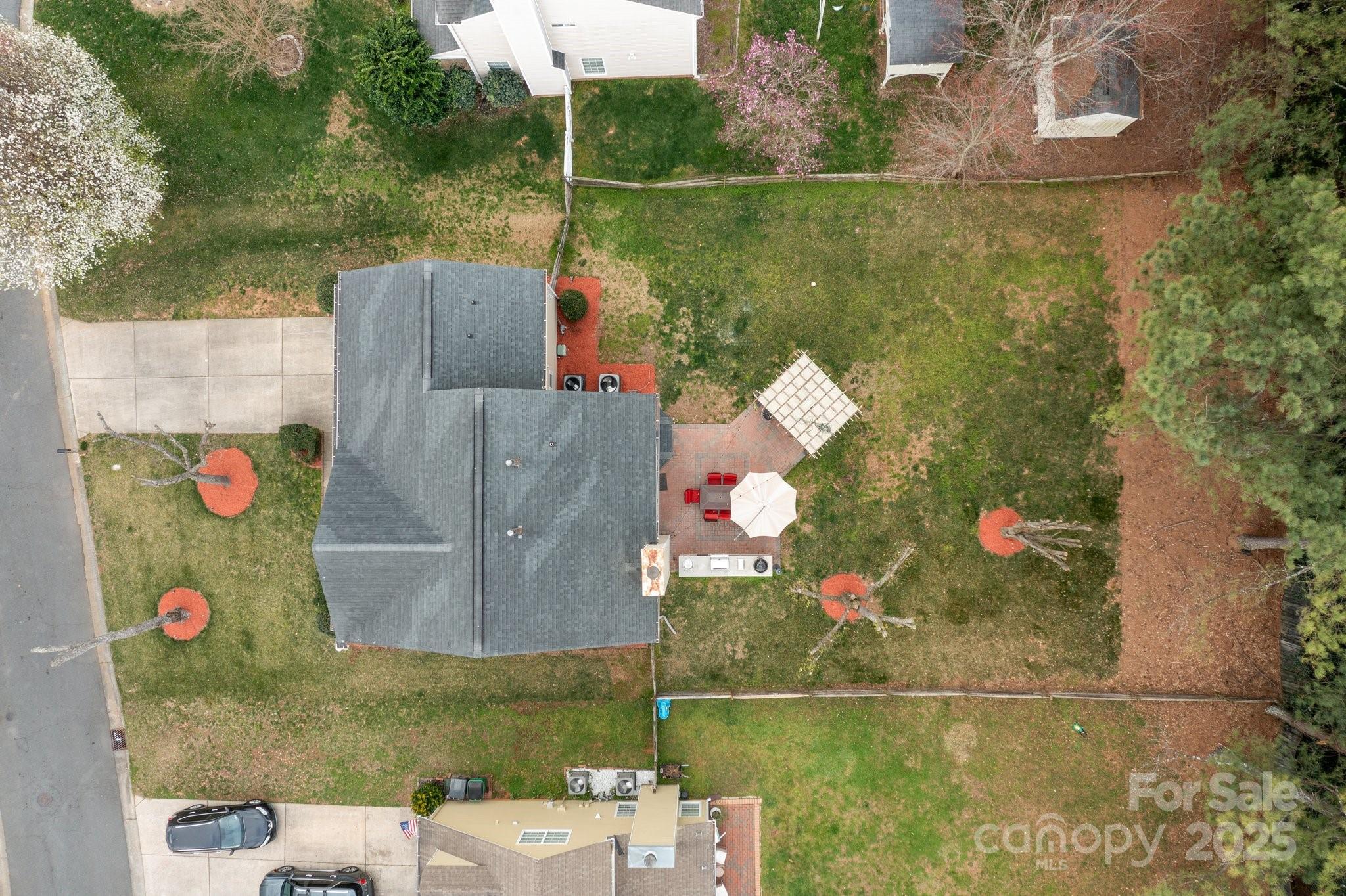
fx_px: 1046
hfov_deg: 65.5
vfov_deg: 46.4
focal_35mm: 28
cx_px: 673
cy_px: 448
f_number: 4.5
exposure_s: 1/60
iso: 100
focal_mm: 10.26
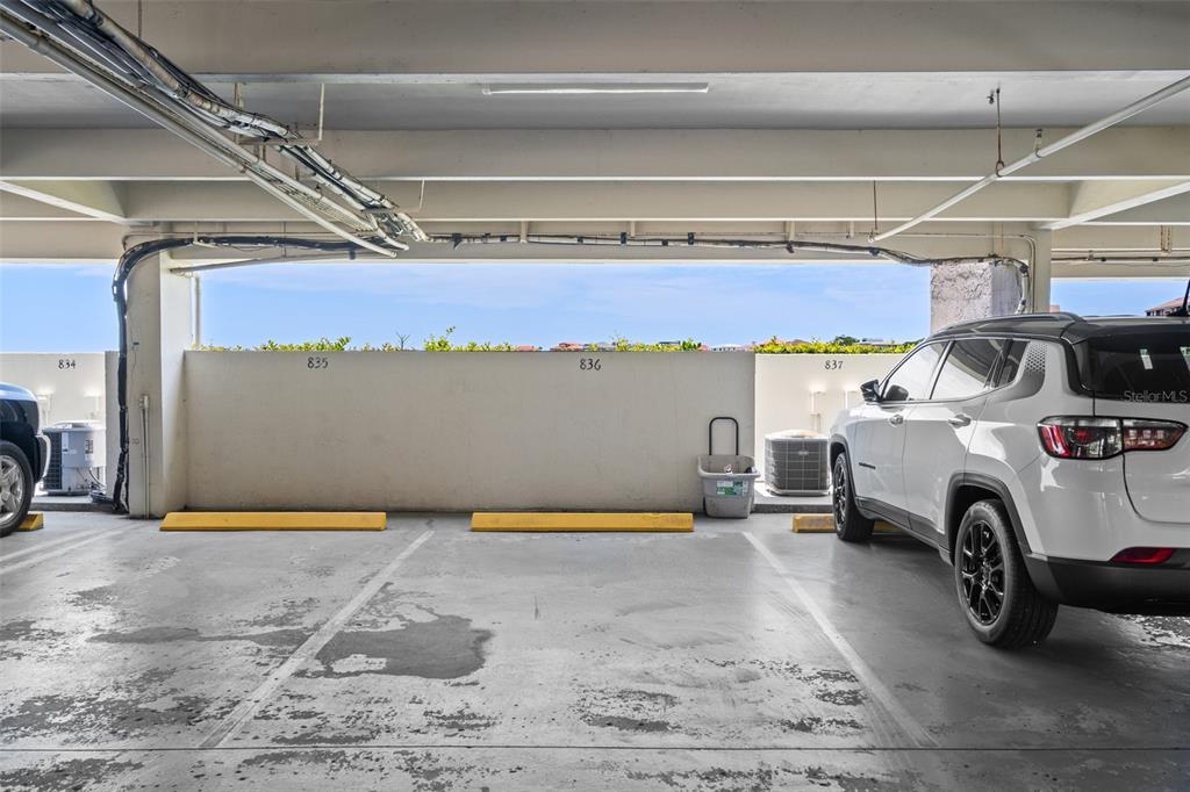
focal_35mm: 25
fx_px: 826
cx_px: 595
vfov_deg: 51.3
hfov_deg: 71.5
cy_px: 396
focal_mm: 25
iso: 320
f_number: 8
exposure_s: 1/25
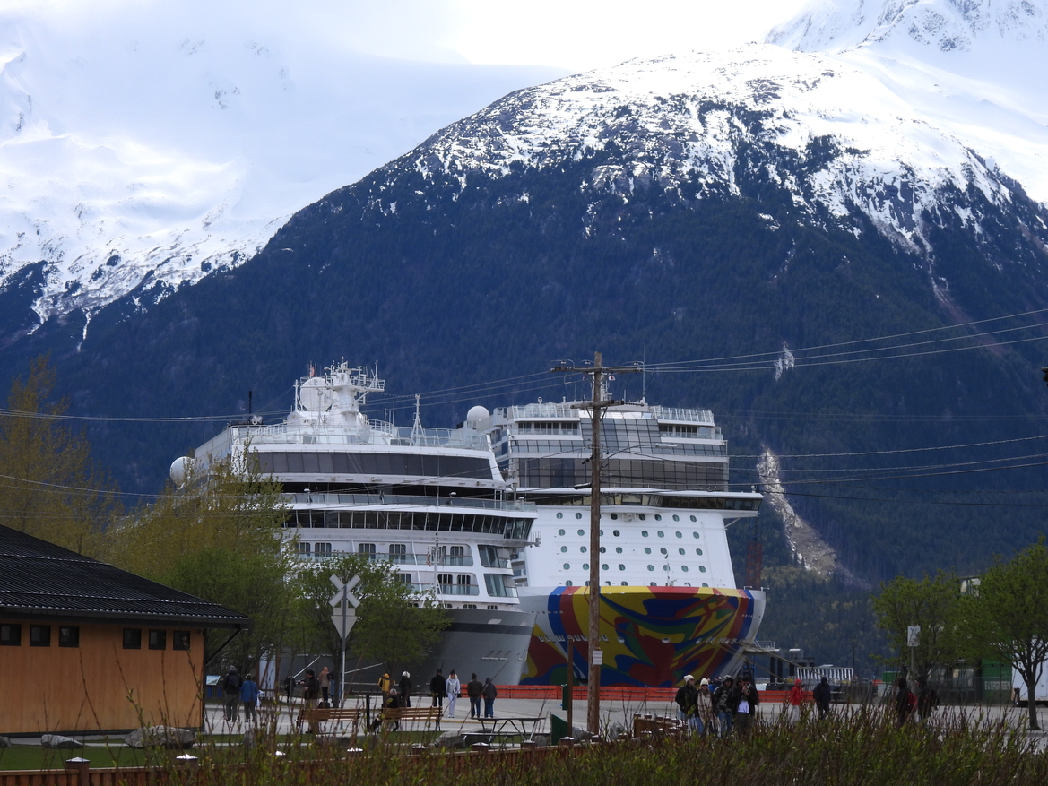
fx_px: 3482
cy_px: 357
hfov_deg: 17.1
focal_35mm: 115
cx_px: 552
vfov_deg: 12.9
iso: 100
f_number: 4
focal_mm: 18.7
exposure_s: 1/1250
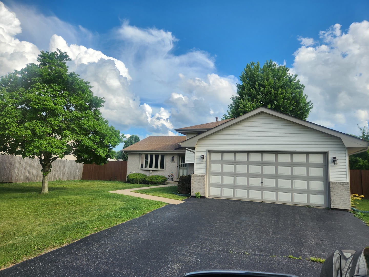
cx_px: 184
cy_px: 138
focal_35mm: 23
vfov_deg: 58.9
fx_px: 245
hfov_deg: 73.9
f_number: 1.8
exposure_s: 1/1222
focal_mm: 5.4
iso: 20
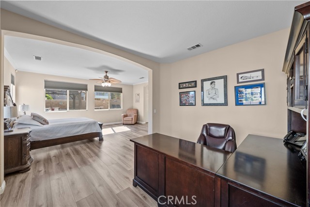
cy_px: 104
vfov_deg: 85.5
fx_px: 112
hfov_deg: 108.3
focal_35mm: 13
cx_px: 155
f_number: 9
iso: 250
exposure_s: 1/4
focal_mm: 13
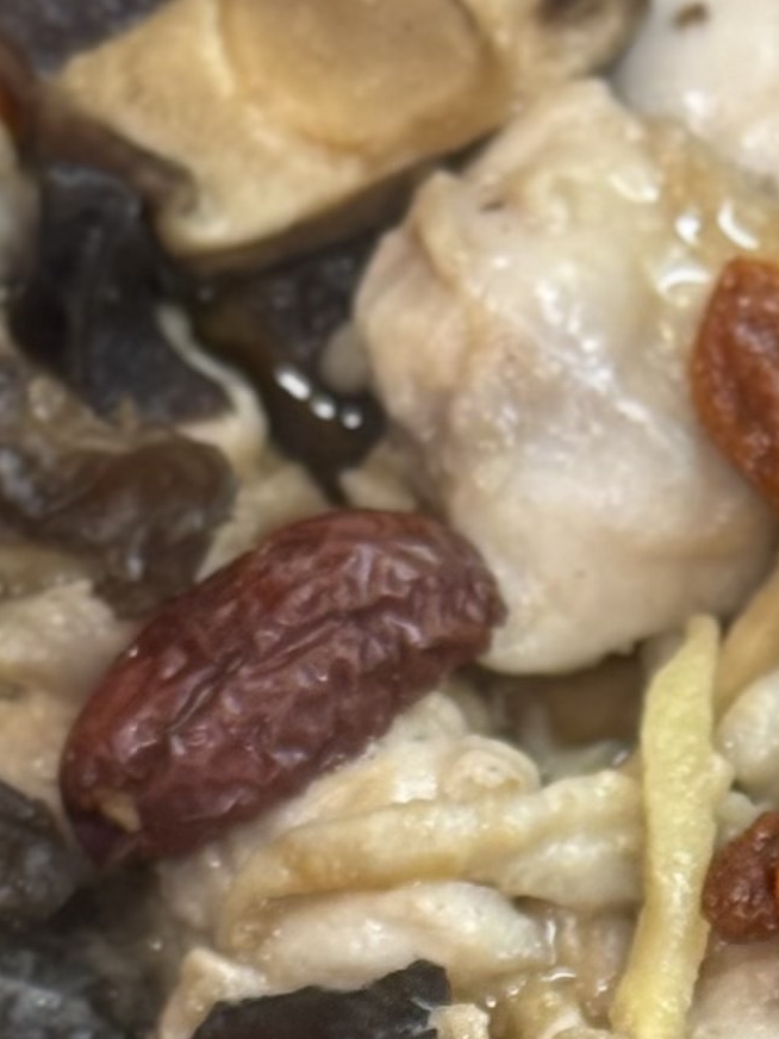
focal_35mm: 222
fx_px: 6661
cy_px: 1573
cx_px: 566
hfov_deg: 6.7
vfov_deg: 8.7
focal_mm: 6.76
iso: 80
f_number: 1.78
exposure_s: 1/60
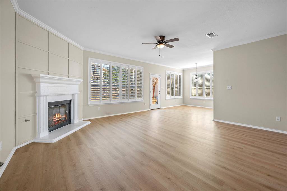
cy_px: 96
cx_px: 144
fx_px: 112
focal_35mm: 14
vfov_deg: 81.2
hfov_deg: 104.3
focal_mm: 14
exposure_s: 1/8
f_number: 9
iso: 200
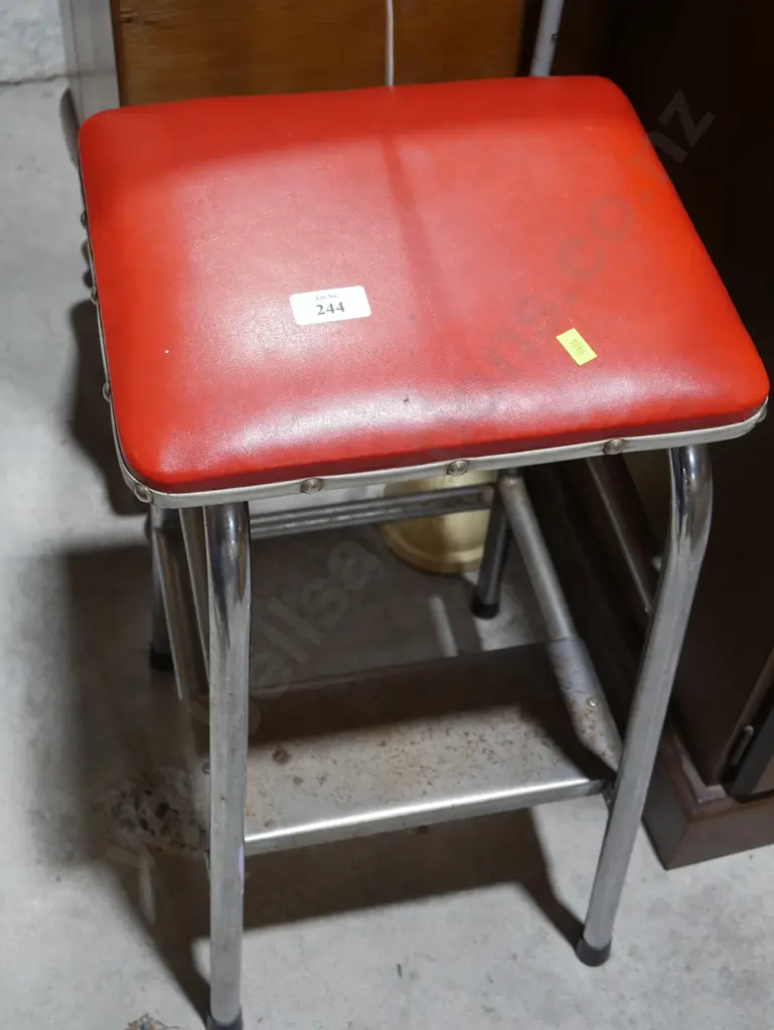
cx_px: 387
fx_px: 1489
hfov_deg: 29.1
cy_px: 515
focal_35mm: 50
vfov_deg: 38.2
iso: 400
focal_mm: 25
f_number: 5.3
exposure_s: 1/60
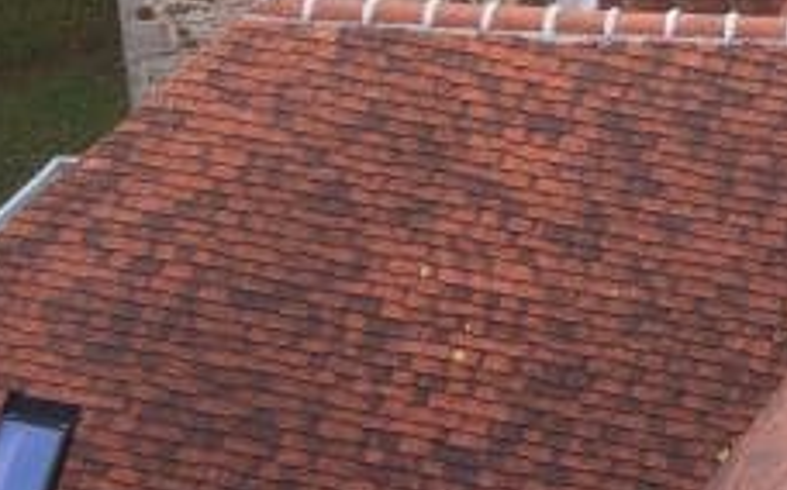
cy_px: -214
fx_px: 2314
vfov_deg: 11.6
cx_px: 970
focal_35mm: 108
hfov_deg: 18.2
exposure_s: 1/168
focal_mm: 4.15
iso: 32
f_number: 2.2
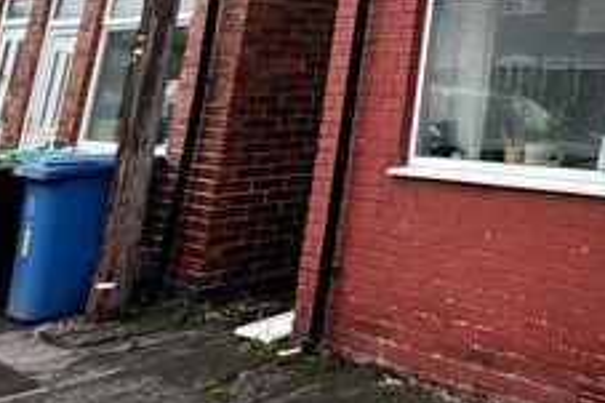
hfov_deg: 32.3
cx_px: 797
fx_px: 756
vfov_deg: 26.5
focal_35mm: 45
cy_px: -79
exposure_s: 1/99
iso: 64
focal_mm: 2.22
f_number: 2.2
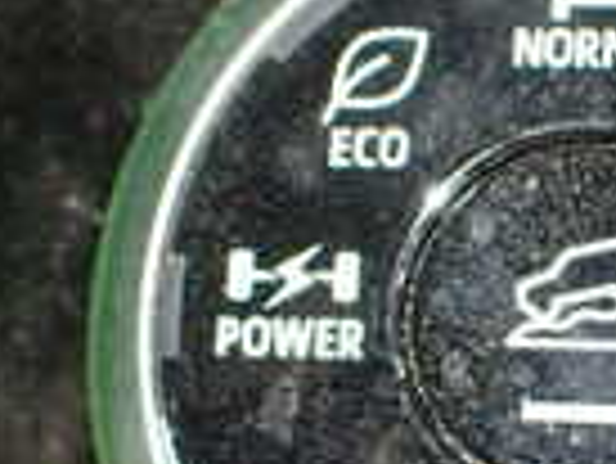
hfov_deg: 14.7
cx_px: 670
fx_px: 2333
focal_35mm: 131
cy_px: 392
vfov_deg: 11.3
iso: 800
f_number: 2.3
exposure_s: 1/30
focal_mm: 5.4
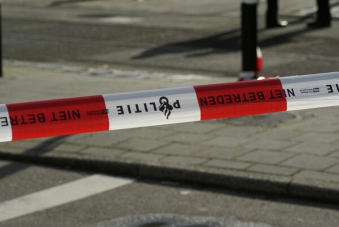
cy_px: 114
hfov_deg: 15.2
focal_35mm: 135
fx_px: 1273
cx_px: 170
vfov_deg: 10.2
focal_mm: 90
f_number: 7.1
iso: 100
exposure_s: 1/500
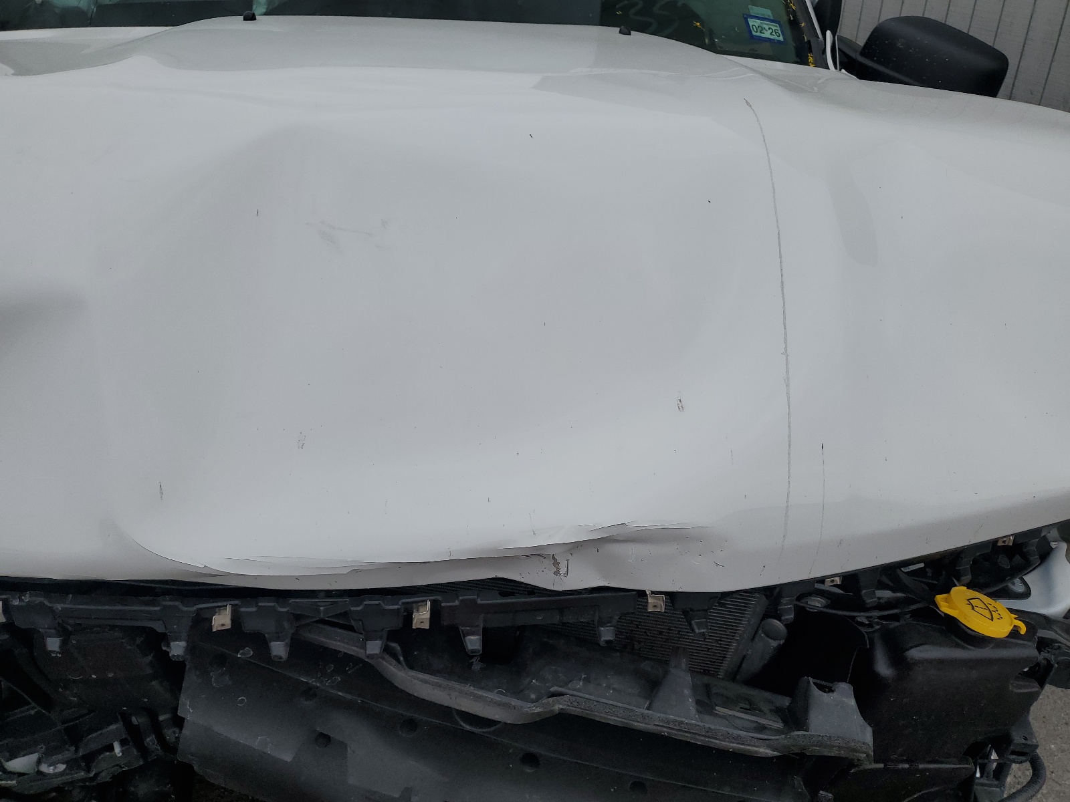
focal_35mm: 26
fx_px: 804
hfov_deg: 67.3
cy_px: 401
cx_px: 535
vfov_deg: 53.1
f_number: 1.5
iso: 50
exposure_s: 1/10000
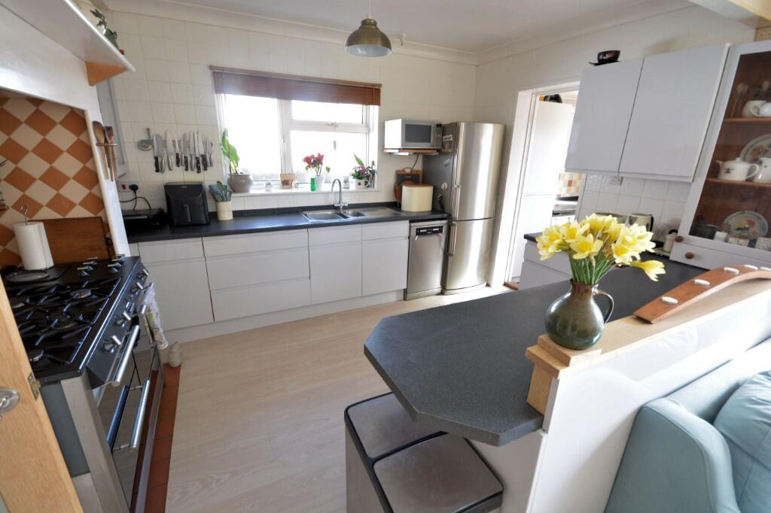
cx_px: 386
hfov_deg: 100.4
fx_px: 321
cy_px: 256
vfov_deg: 77.3
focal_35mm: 15
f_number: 8
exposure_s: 1/13
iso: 400
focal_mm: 10
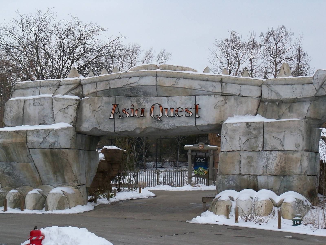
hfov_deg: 24.4
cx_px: 163
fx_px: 753
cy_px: 122
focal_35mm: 80
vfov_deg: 18.4
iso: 200
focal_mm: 14.2
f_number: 4.1
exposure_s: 1/1000
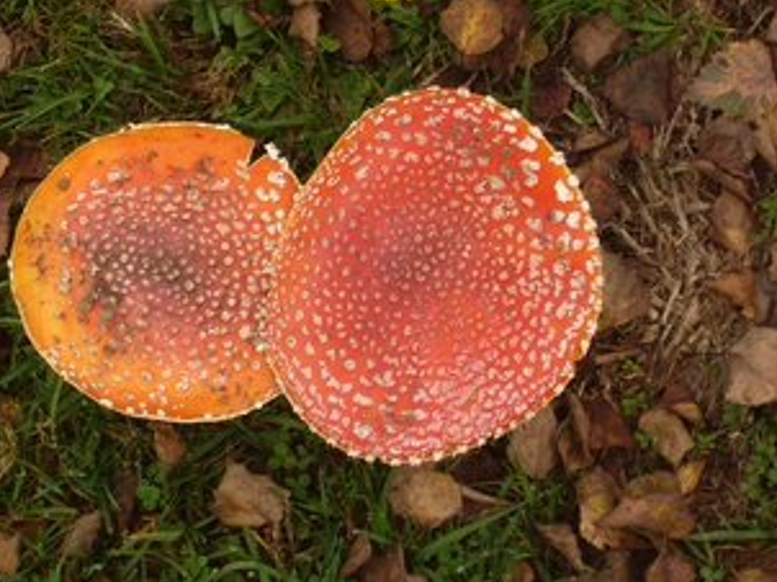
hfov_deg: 12.9
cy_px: 252
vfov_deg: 9.7
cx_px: 314
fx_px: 3432
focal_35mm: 153
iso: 80
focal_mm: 17.4
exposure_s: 1/25
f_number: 5
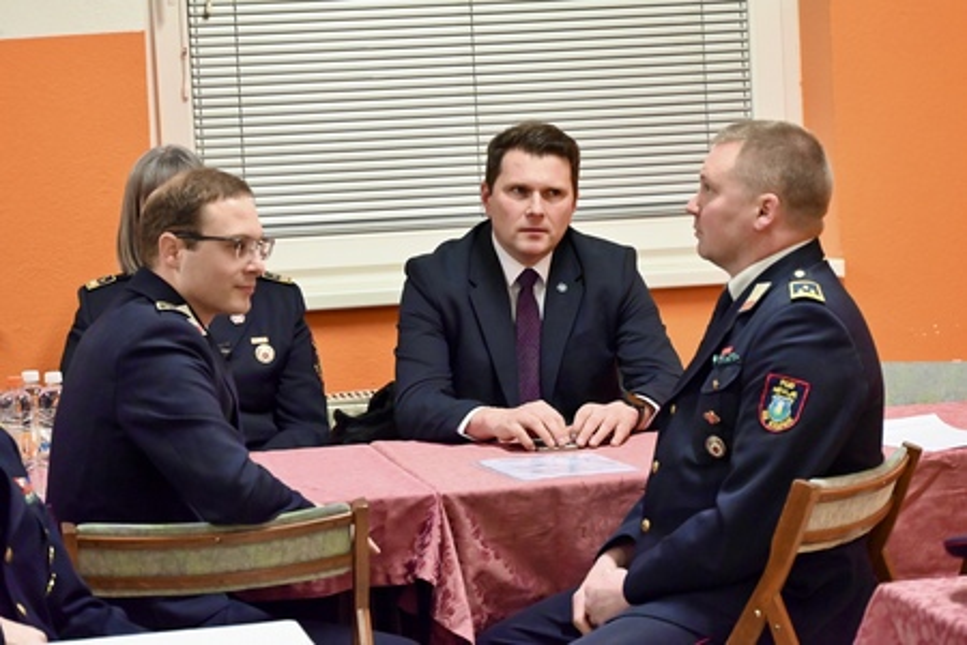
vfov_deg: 10.2
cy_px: 322
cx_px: 484
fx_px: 3626
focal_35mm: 135
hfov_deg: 15.2
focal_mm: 135
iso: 10000
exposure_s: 1/125
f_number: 6.3
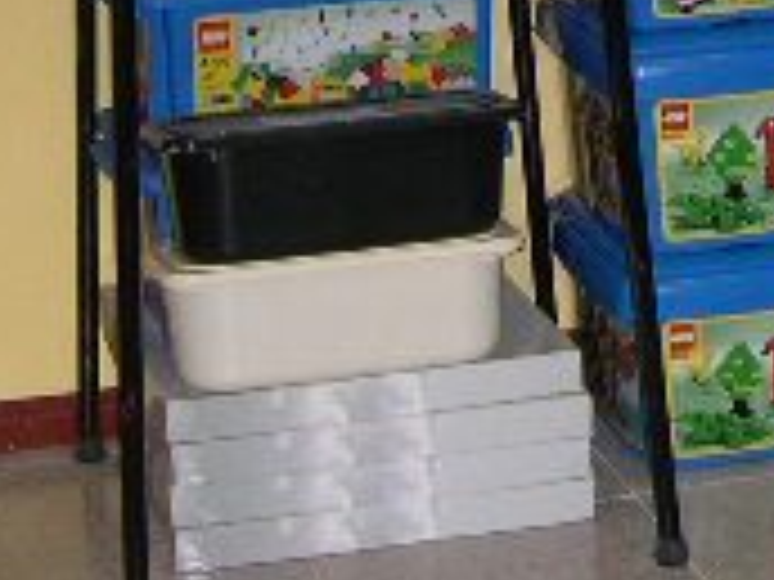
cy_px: -450
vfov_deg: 10.0
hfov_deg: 13.5
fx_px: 3153
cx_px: 981
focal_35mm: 141
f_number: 2.8
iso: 115
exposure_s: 1/60
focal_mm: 8
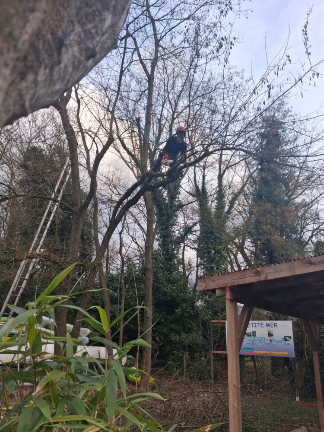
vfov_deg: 65.3
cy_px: 216
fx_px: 337
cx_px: 162
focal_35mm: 27
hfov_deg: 51.4
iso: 25
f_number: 1.8
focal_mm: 4
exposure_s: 1/100
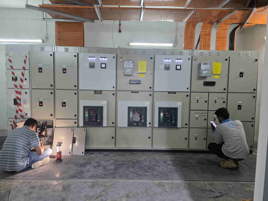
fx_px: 178
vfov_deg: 58.9
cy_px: 100
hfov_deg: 73.9
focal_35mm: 23
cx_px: 134
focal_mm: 6.3
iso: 500
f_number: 1.7
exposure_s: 1/100
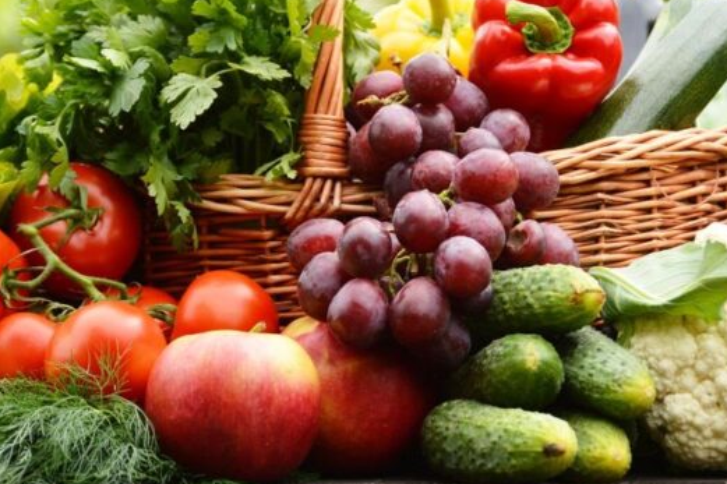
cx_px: 400
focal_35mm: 166
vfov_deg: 8.3
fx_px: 3346
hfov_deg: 12.4
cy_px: 192
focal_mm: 75
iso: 100
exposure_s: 1/320
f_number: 4.2
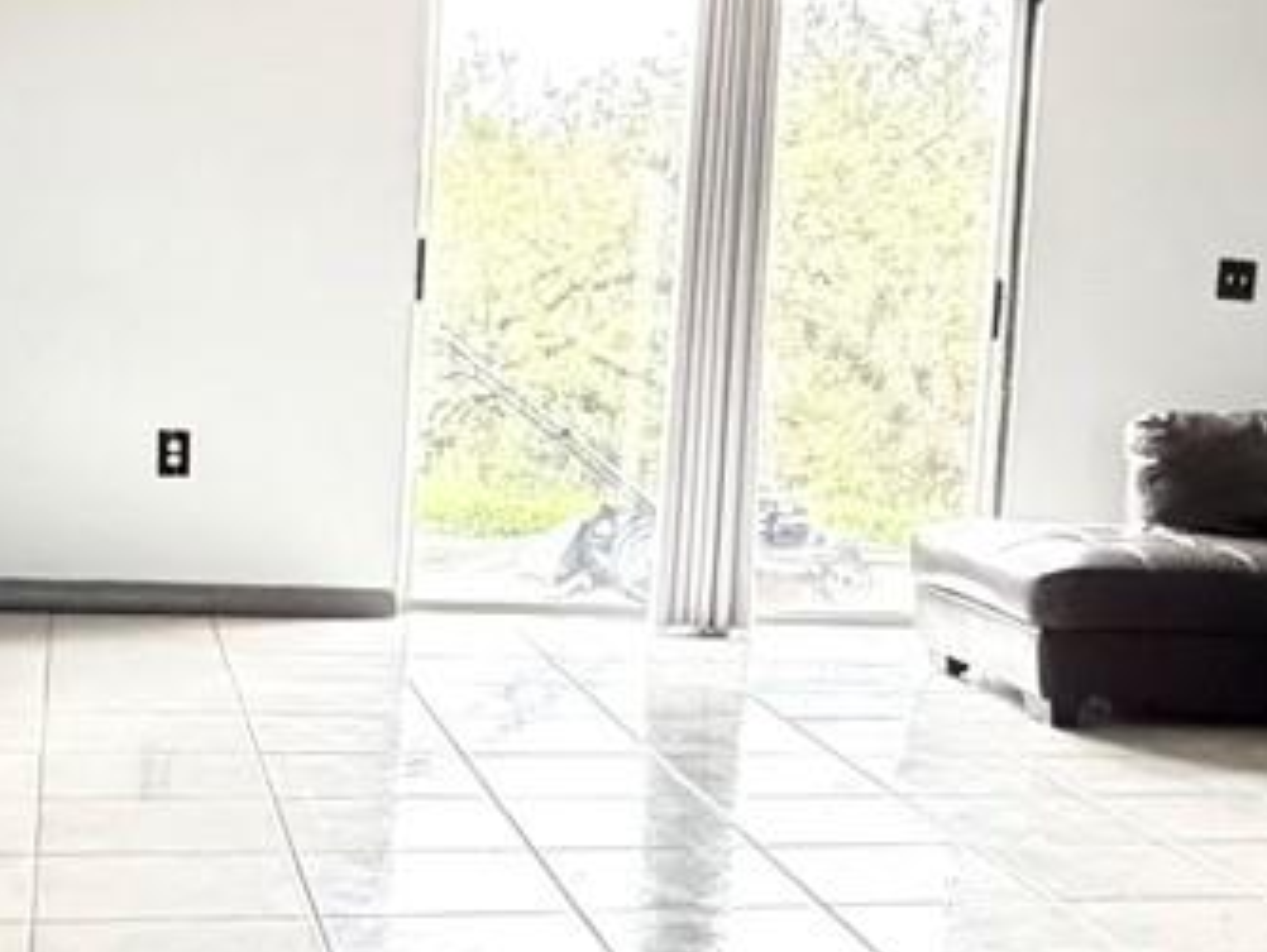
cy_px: 451
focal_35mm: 67
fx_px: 2454
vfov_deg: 22.0
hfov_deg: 28.6
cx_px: 929
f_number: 2.2
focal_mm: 2.22
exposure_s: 1/60
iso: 800
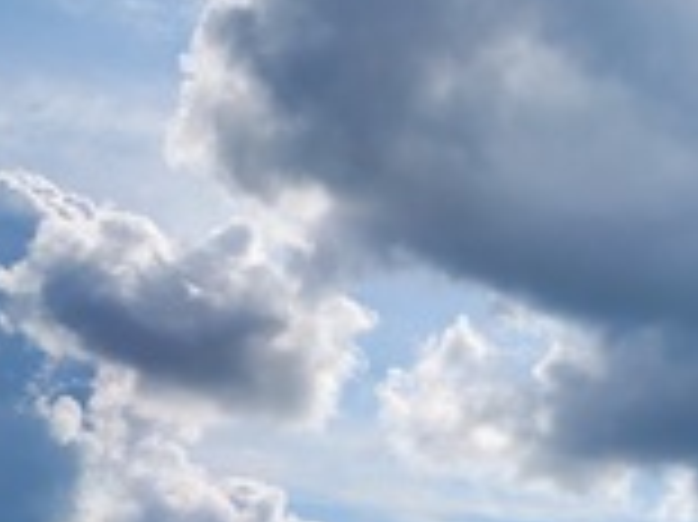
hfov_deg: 19.6
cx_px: 806
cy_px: 850
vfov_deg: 14.2
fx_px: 1914
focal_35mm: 95
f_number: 1.8
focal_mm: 6.4
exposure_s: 1/2993
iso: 12
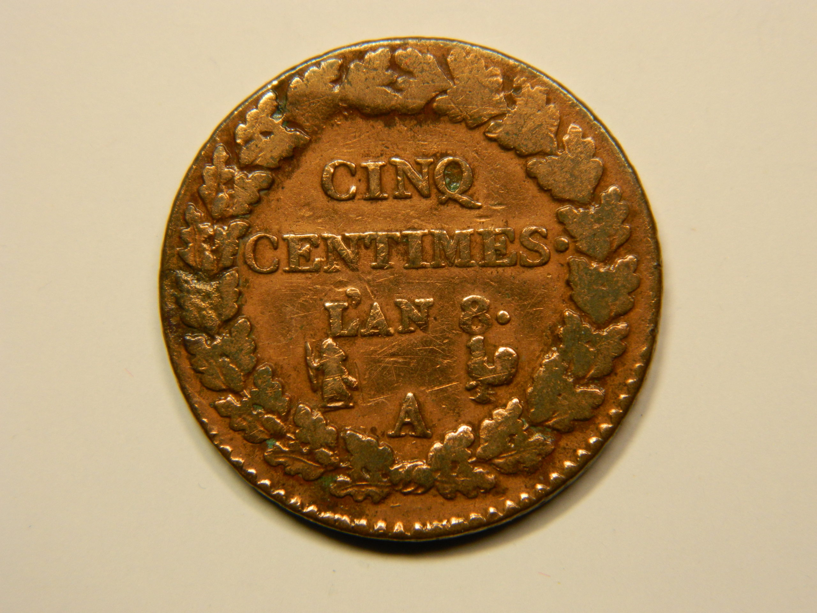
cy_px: 306
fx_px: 2431
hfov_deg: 19.1
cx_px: 408
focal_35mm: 103
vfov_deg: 14.4
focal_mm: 18.6
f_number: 4.5
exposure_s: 1/60
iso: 140
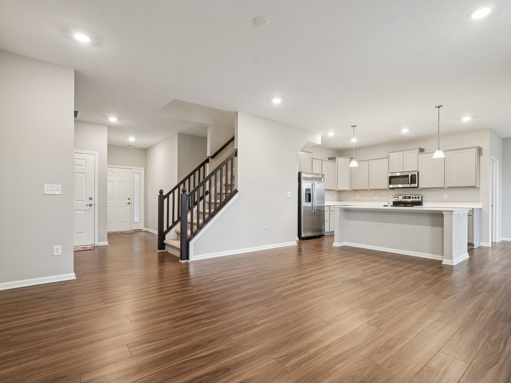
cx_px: 263
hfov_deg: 87.7
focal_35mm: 18
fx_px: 266
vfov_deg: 71.6
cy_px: 199
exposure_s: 1/30
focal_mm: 16
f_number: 8
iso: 2000
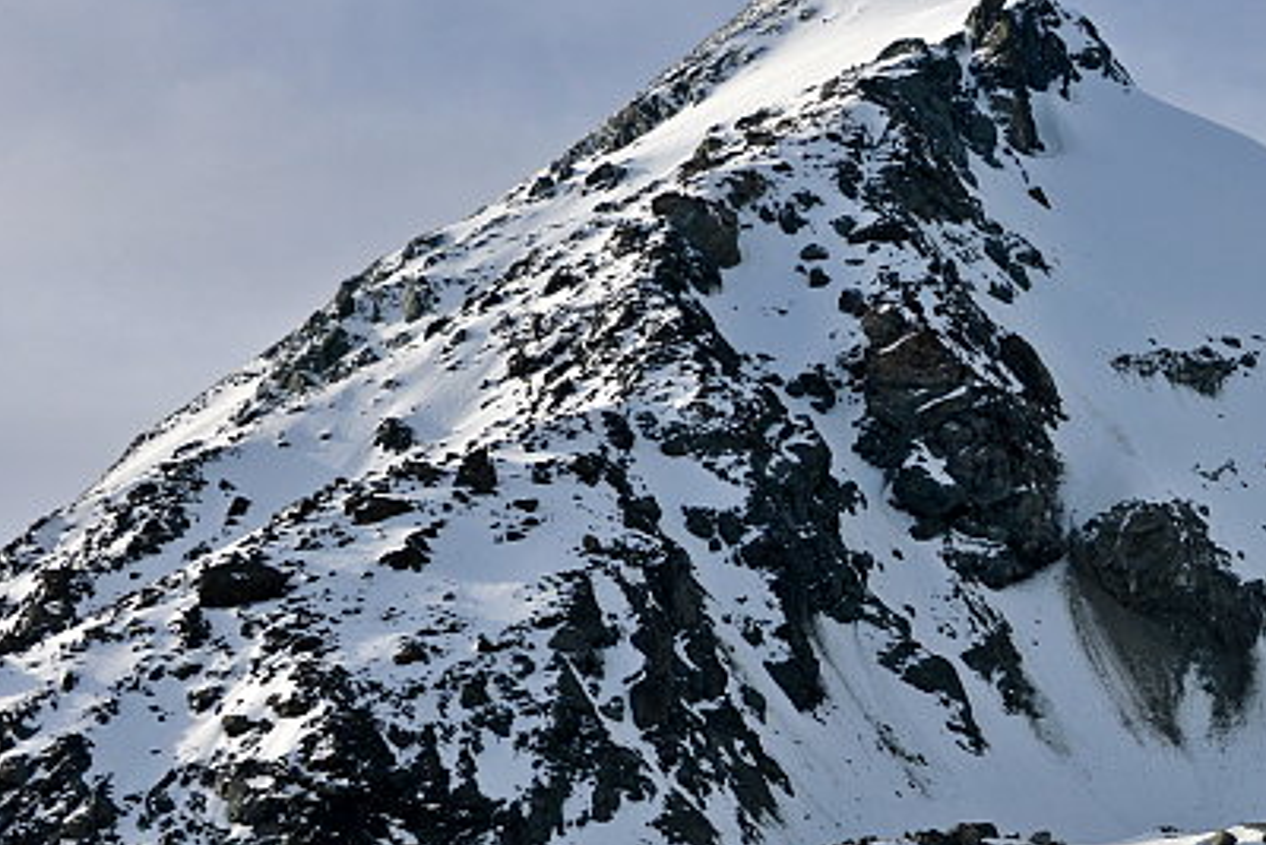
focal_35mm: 110
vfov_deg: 12.4
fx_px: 3870
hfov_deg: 18.1
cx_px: 1257
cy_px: 764
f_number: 8
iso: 320
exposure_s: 1/1250
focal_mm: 44
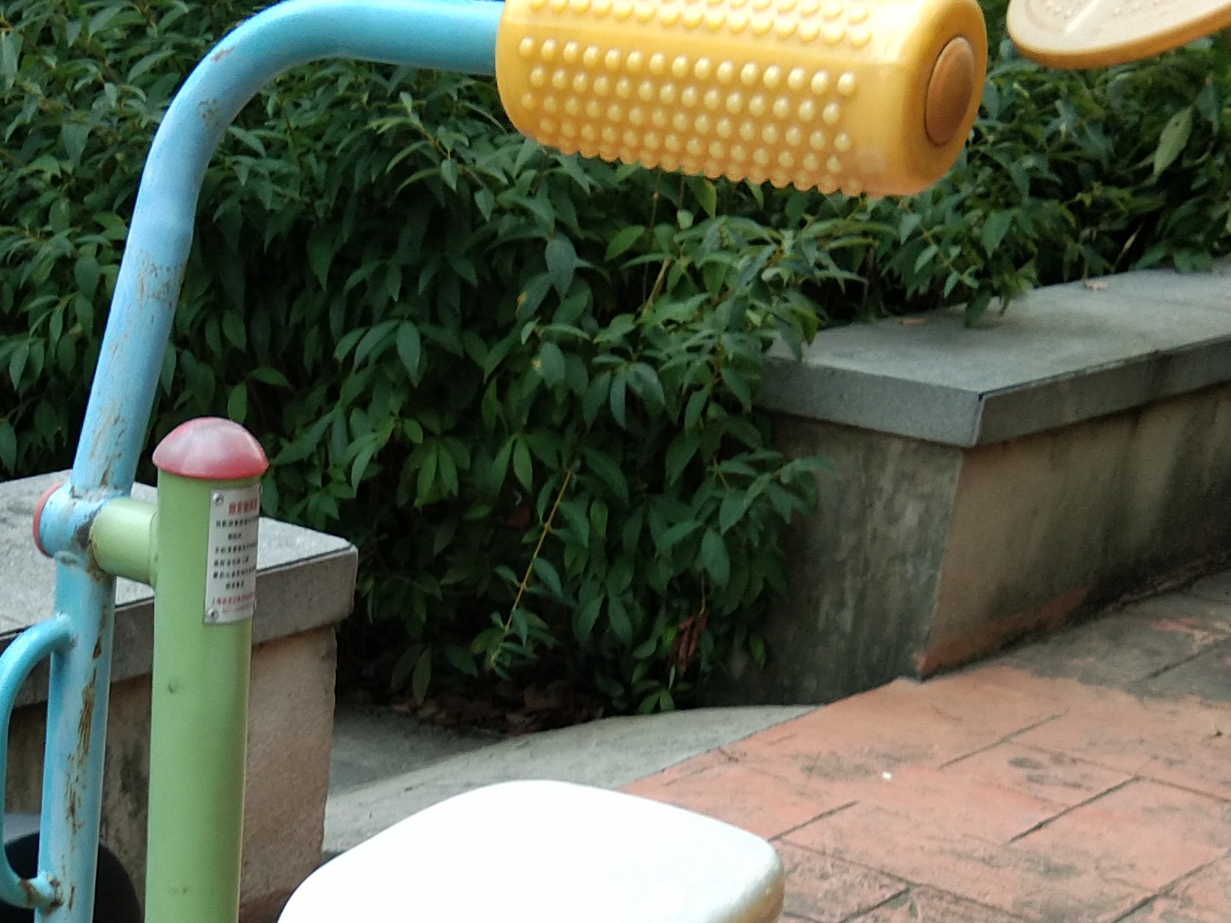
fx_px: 2880
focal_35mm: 81
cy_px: 1002
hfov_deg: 23.8
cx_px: 242
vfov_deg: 17.6
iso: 125
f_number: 2.2
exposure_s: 1/50
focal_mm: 3.69
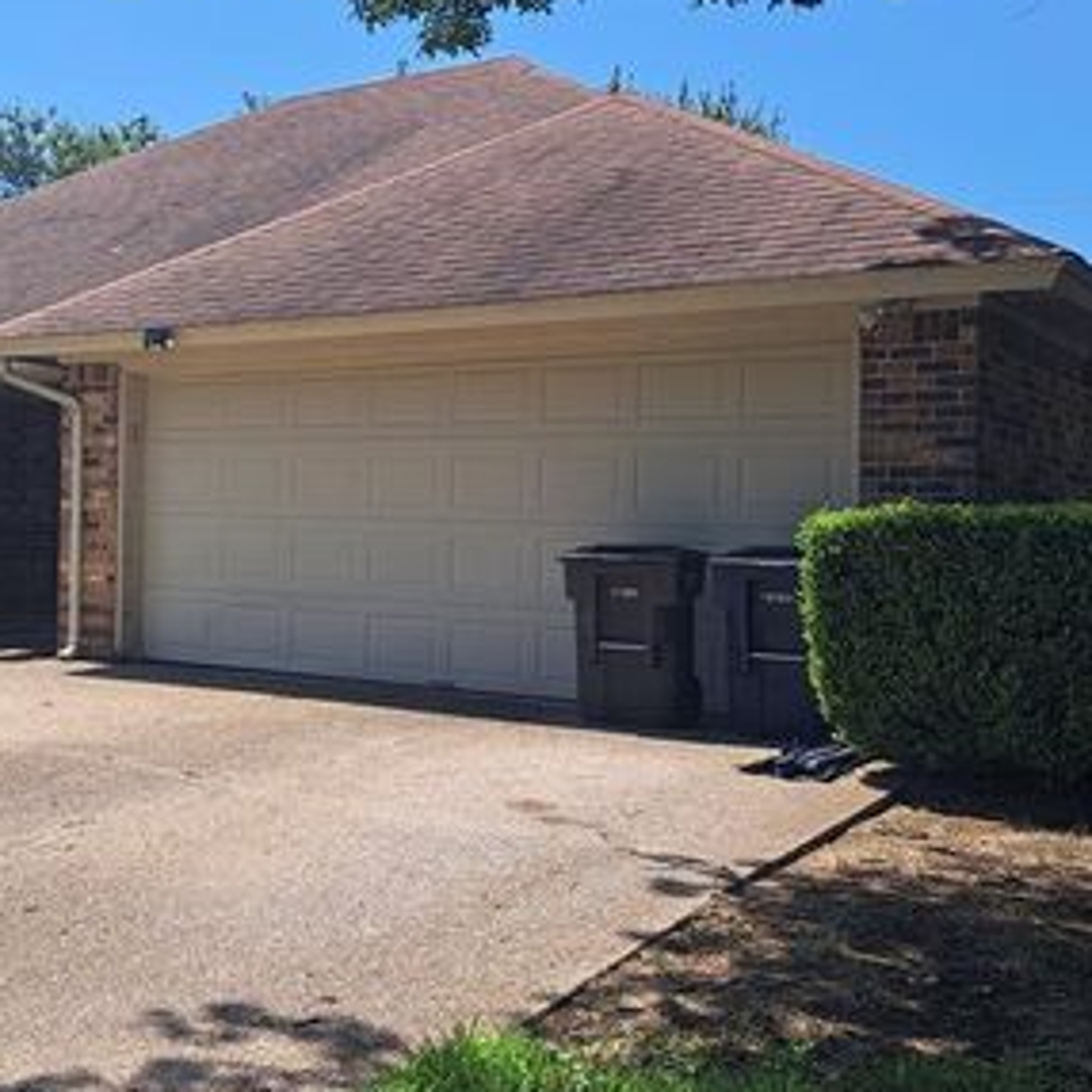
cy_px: 483
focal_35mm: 44
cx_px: 92
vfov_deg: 38.3
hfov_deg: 35.8
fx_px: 1570
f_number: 1.8
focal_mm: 5.23
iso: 50
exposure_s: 1/1111
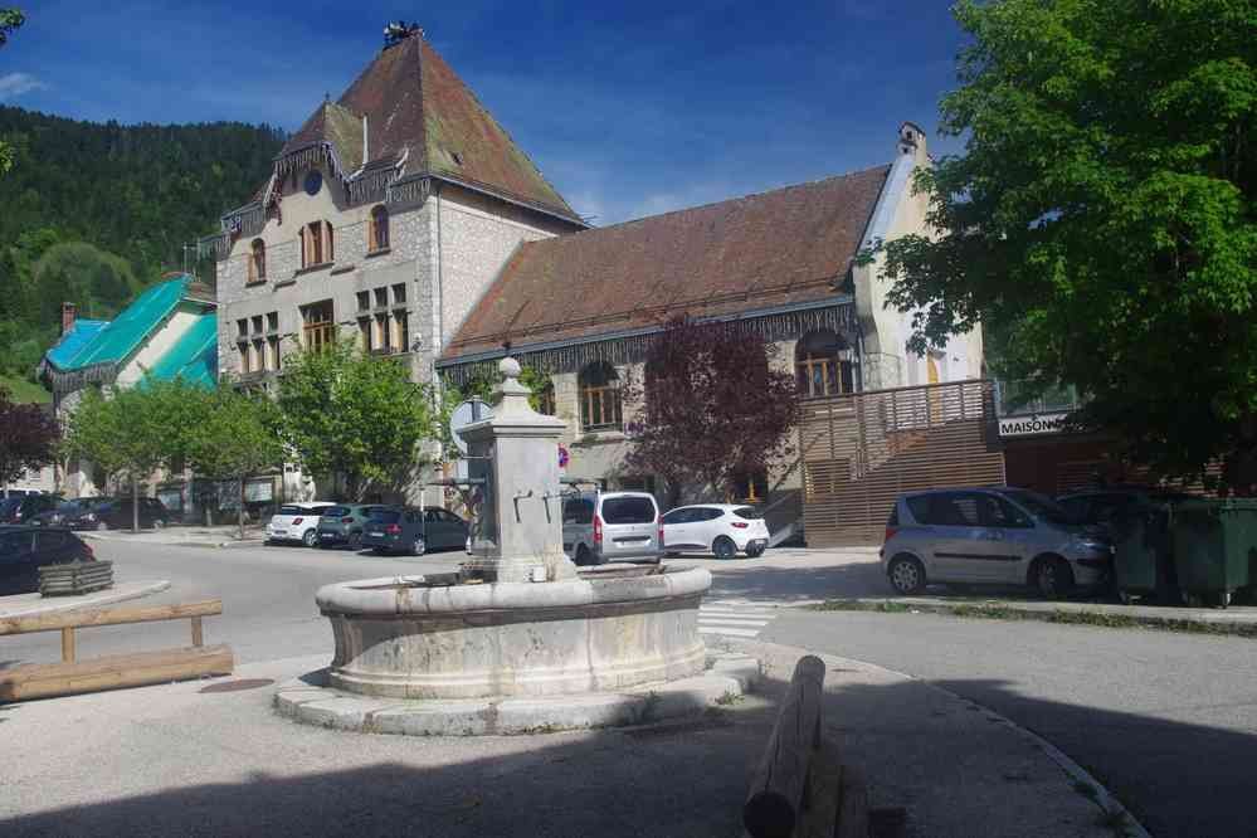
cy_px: 419
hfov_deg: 59.5
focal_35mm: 32
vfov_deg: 41.7
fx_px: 1100
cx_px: 628
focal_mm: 21
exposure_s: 1/100
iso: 200
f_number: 11
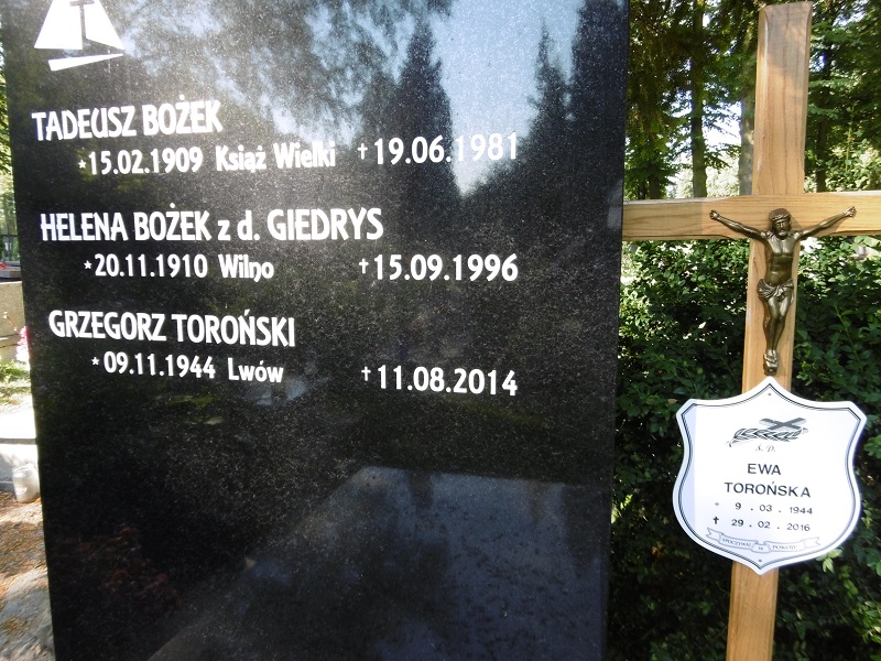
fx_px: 611
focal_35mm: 24
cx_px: 440
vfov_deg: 56.8
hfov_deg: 71.6
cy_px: 330
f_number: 3.1
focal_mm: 4.3
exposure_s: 1/100
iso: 100
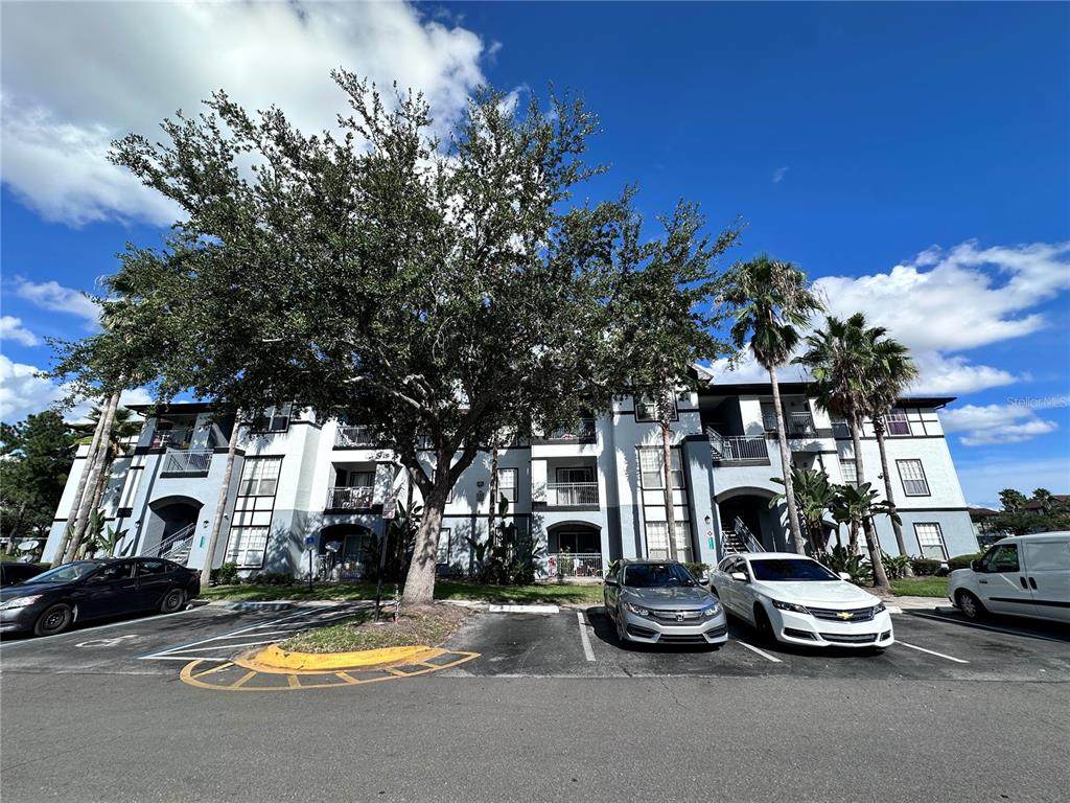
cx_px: 535
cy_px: 402
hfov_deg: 102.1
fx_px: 433
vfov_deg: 85.7
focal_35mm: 14
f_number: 2.2
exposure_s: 1/1595
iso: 50
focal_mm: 2.22
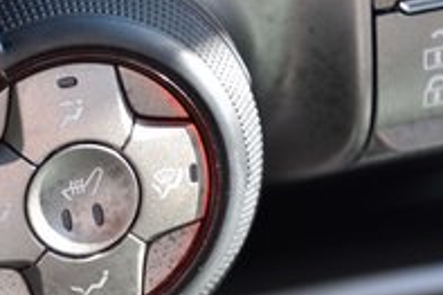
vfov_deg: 5.0
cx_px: 72
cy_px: 207
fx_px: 3369
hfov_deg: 7.5
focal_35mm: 274
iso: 400
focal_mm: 90
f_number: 5.6
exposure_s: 1/125
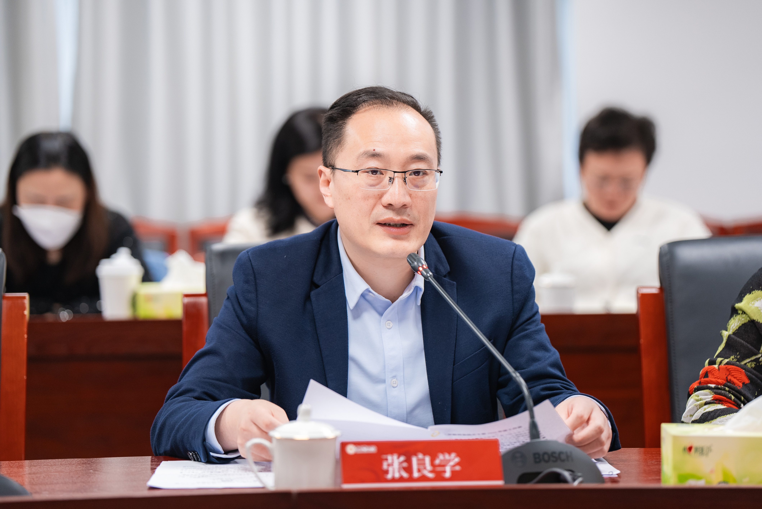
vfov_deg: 9.9
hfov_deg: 14.7
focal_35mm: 139
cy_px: 254
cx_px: 381
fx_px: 2944
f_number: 2.8
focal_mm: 139
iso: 400
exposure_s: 1/100
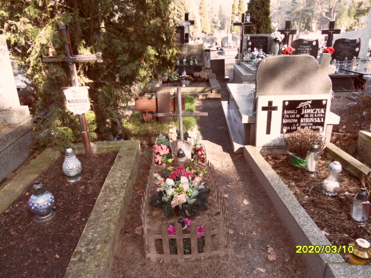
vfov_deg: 56.8
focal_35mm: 24
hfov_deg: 71.6
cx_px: 186
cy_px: 139
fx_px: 257
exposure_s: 1/90
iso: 80
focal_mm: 3.9
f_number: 3.2
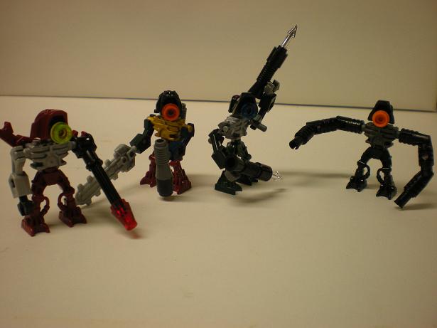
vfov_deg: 37.7
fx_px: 480
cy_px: 164
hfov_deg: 49.0
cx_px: 218
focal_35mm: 38
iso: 184
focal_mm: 6.3
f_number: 3.1
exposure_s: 1/69.7
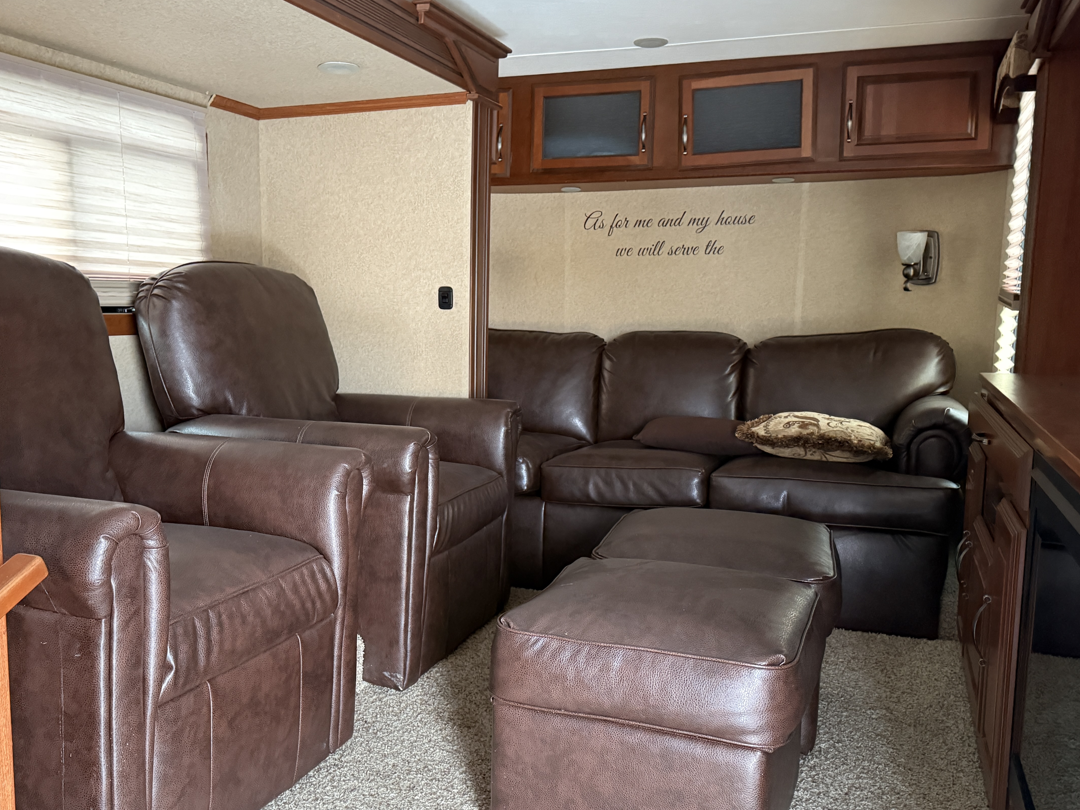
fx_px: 998
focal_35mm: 32
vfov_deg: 44.1
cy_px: 428
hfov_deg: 56.7
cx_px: 492
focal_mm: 6.76
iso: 1250
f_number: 1.78
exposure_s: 1/30
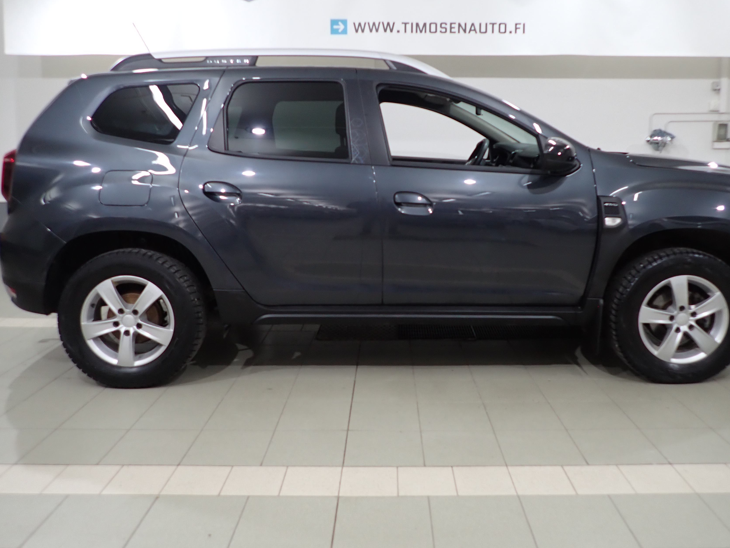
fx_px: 633
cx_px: 395
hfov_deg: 59.9
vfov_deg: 46.6
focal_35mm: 30
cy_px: 221
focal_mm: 4.5
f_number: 2
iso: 160
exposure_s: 1/60
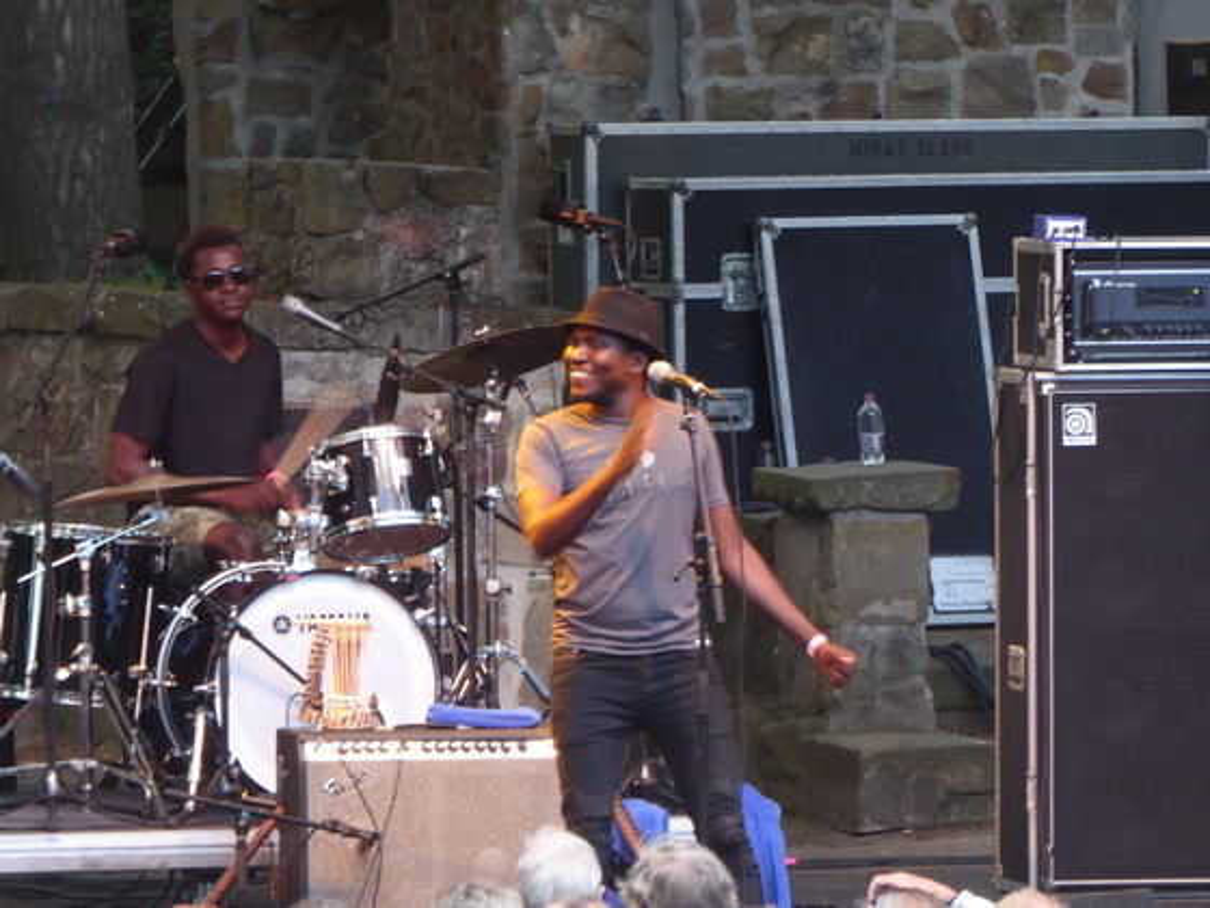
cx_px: 605
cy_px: 454
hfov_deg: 4.6
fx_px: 15066
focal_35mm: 431
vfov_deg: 3.5
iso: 400
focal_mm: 77.3
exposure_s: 1/25
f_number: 6
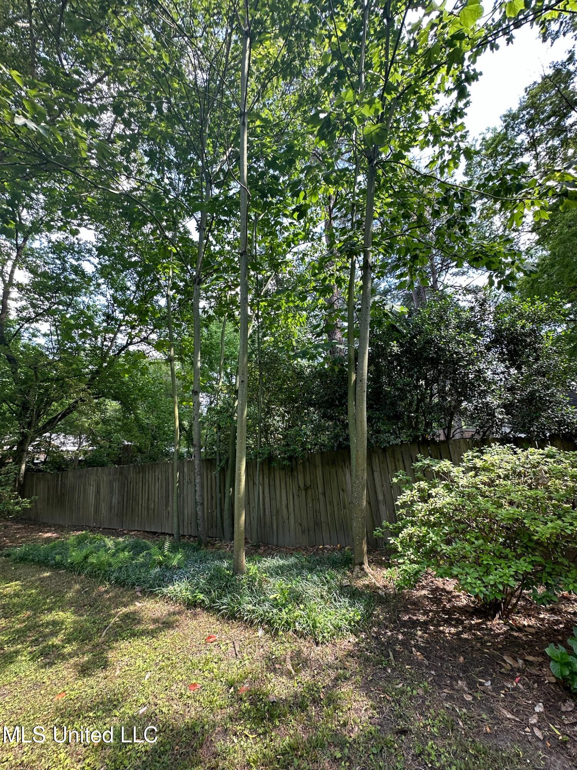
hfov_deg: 85.7
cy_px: 385
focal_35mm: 14
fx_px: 311
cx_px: 288
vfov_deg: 102.1
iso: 40
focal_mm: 2.22
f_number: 2.2
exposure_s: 1/99
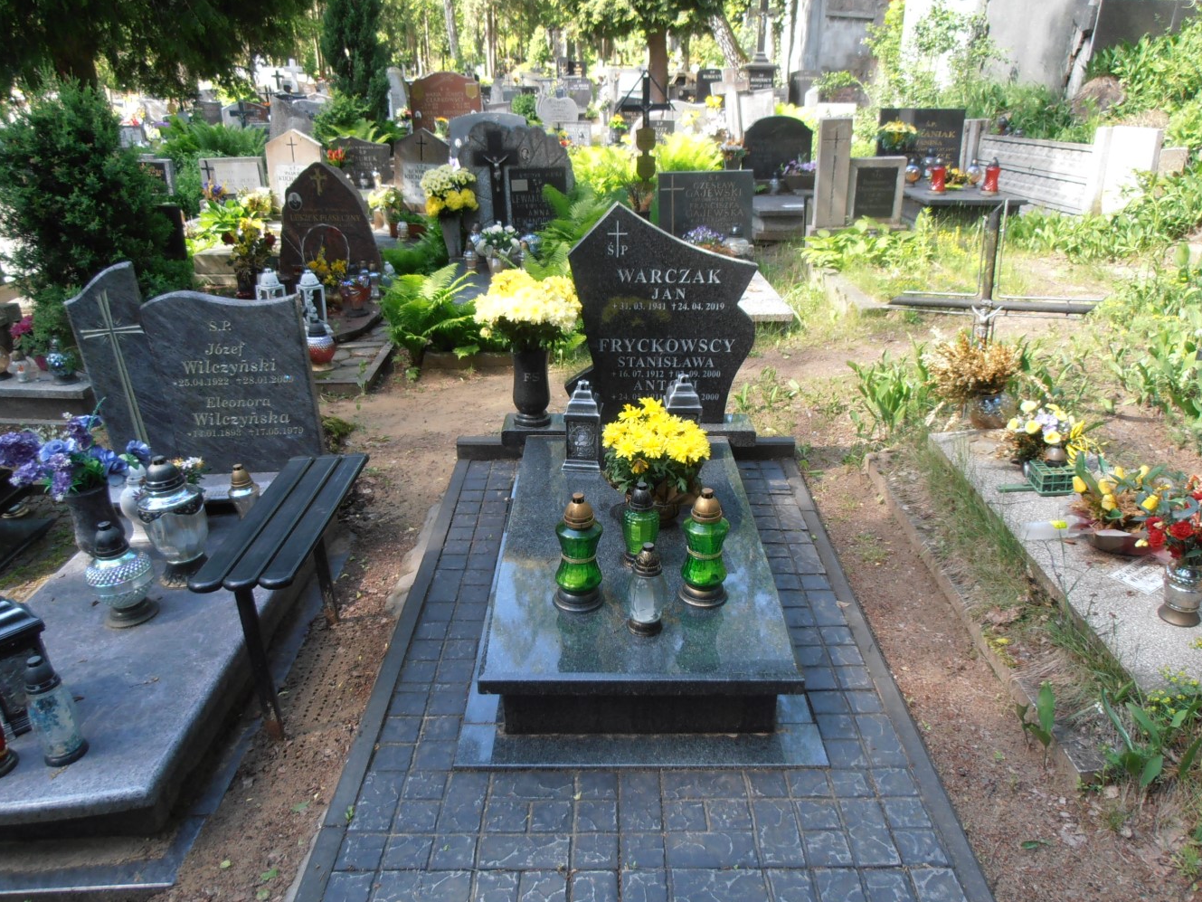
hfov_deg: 67.3
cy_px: 442
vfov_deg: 53.1
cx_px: 617
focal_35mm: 26
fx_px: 903
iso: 80
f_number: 3
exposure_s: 1/80
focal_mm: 4.2
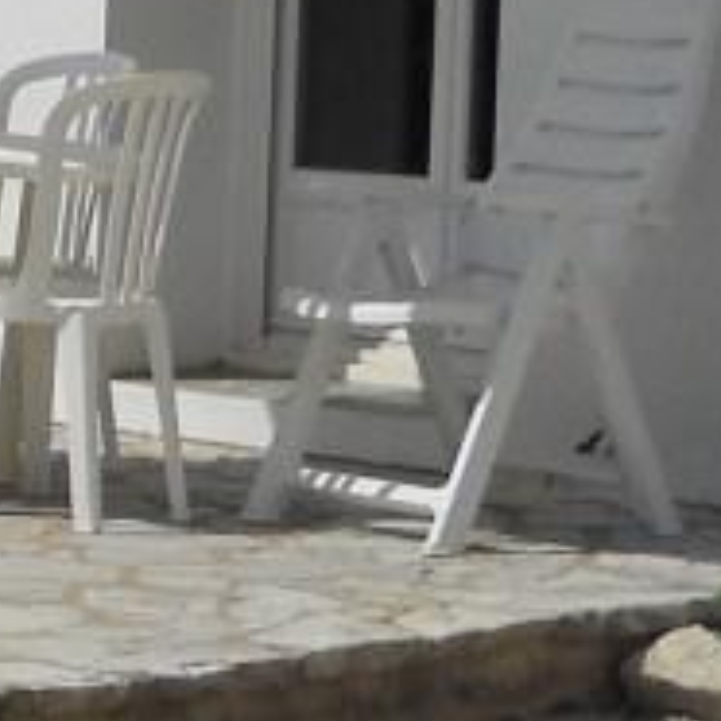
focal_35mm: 199
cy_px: 318
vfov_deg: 8.8
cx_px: -496
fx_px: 4689
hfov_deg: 8.5
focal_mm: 6.72
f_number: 5.5
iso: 64
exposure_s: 1/738
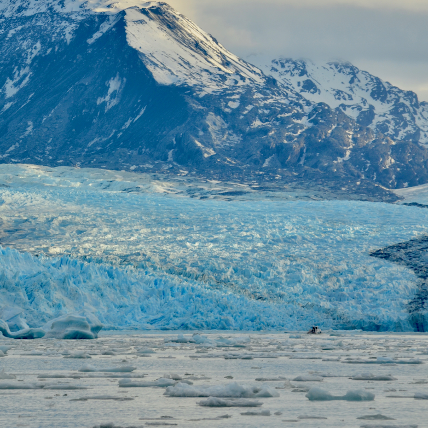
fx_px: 8155
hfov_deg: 3.0
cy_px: 200
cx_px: 106
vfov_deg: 3.0
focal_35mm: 583
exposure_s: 1/400
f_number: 11
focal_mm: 280
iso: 160
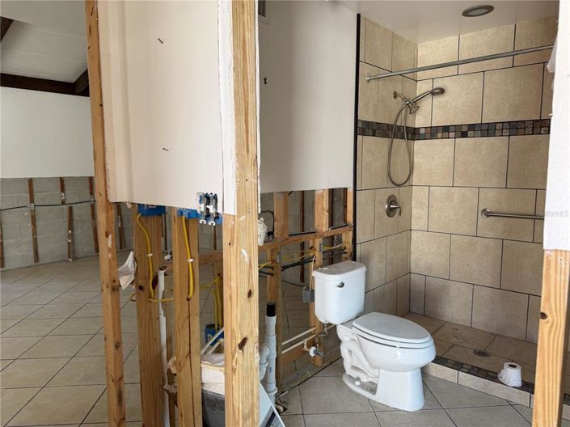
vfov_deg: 56.8
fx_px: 395
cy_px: 214
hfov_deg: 71.6
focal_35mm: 24
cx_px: 285
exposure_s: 1/121
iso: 100
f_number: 1.78
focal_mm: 6.76
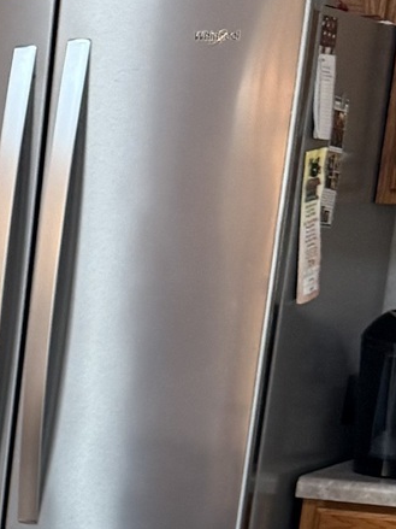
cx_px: -508
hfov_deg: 10.4
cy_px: 821
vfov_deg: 14.5
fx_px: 1923
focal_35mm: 126
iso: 200
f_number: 1.78
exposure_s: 1/60
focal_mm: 6.76
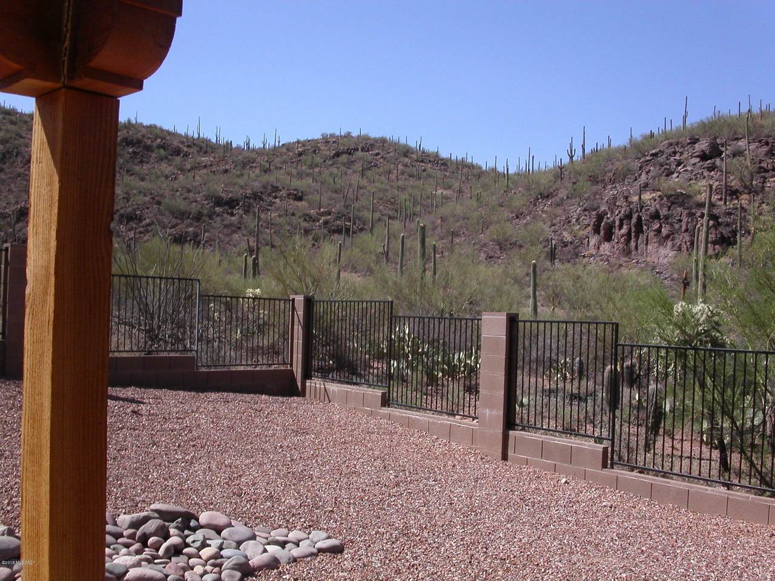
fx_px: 851
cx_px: 388
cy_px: 290
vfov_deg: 37.7
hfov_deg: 49.0
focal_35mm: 38
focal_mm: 7.8
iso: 100
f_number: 8
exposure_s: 1/350
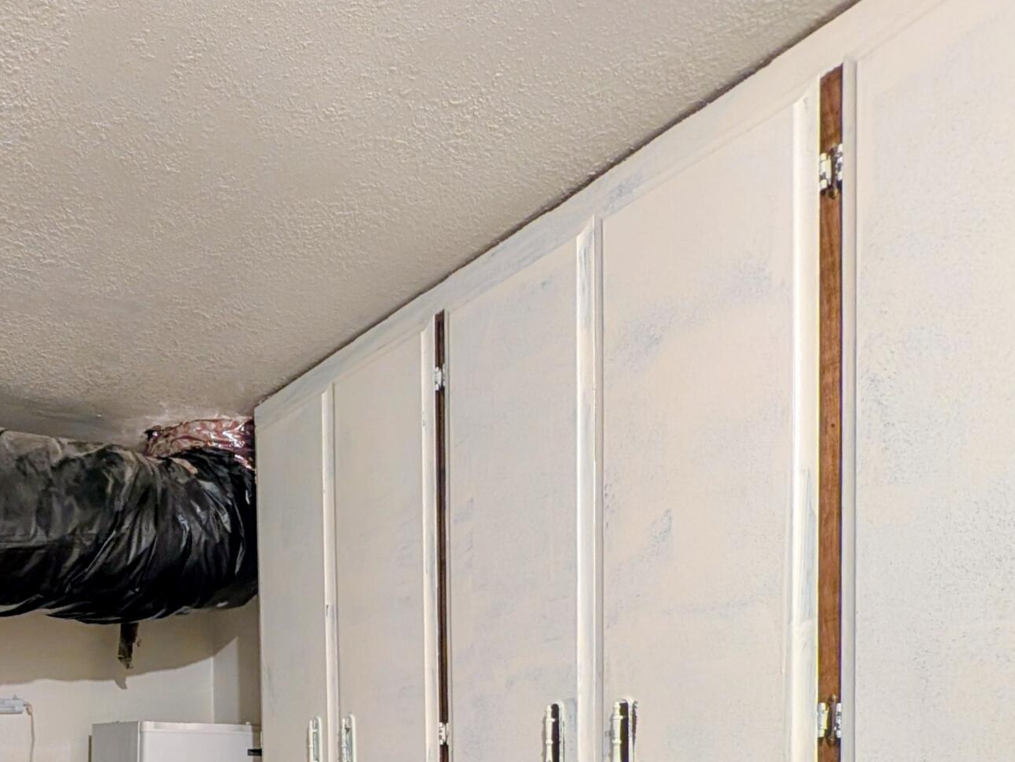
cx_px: 160
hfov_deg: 57.2
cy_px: 782
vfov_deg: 42.2
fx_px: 821
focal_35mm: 28
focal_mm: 2.23
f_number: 1.95
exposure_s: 1/24
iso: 269
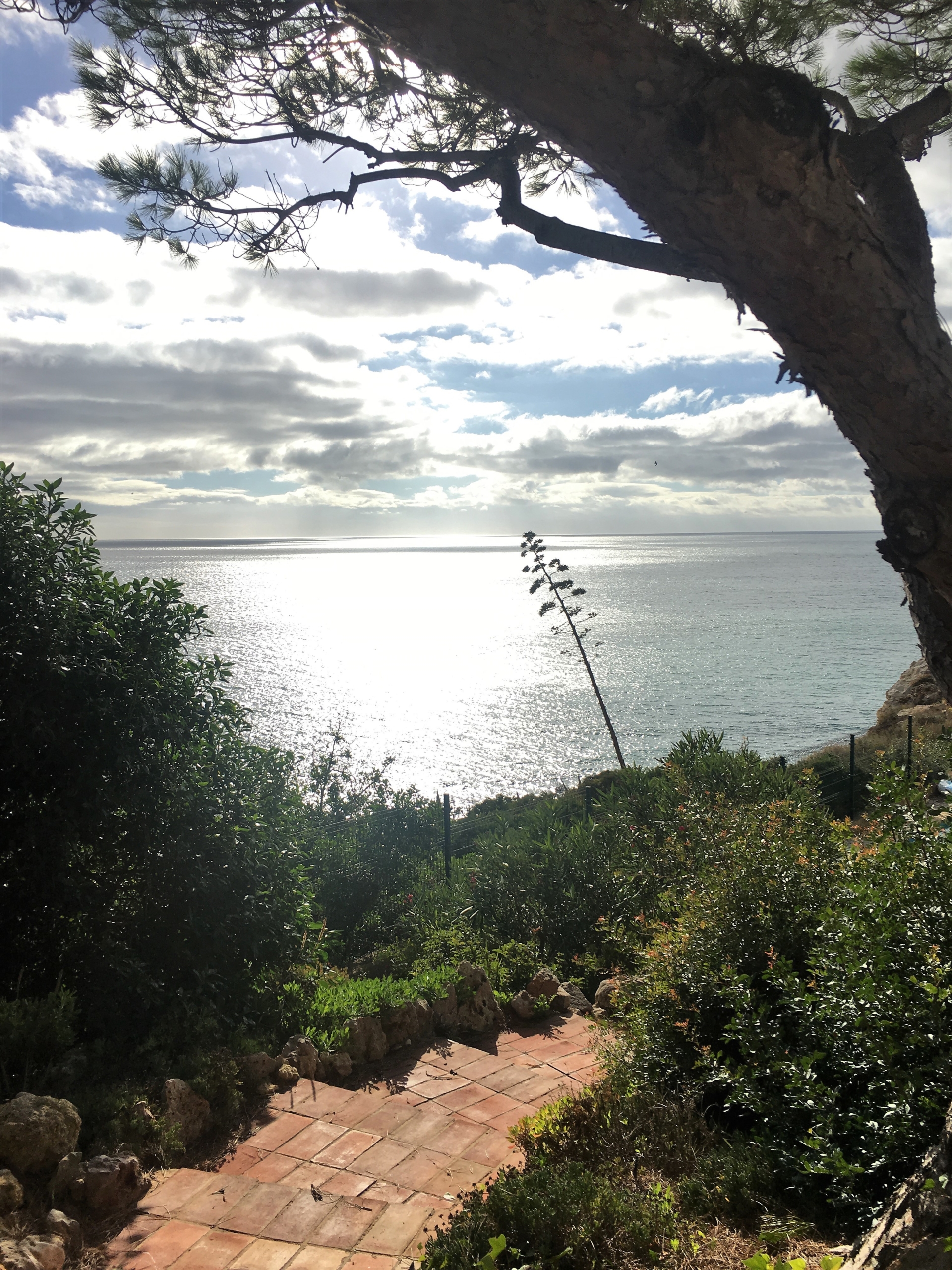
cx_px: 476
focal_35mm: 29
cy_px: 635
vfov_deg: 61.7
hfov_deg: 48.2
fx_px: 1063
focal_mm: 4.15
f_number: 2.2
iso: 25
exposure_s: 1/2849
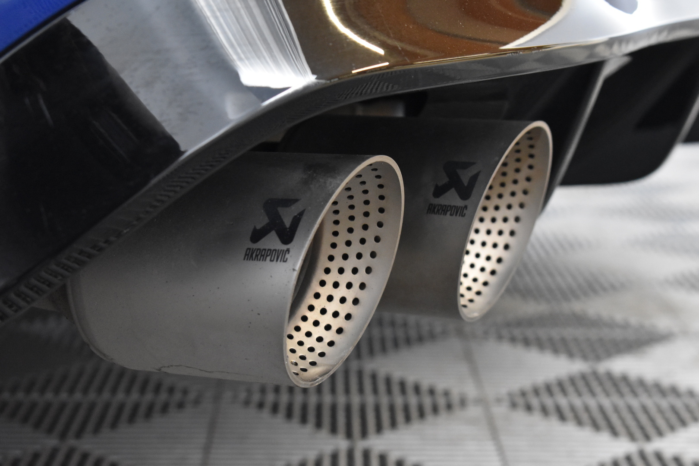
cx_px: 350
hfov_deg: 24.6
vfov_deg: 16.6
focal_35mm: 82
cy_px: 233
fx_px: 1602
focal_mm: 55
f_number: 5.6
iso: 3200
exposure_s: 1/25
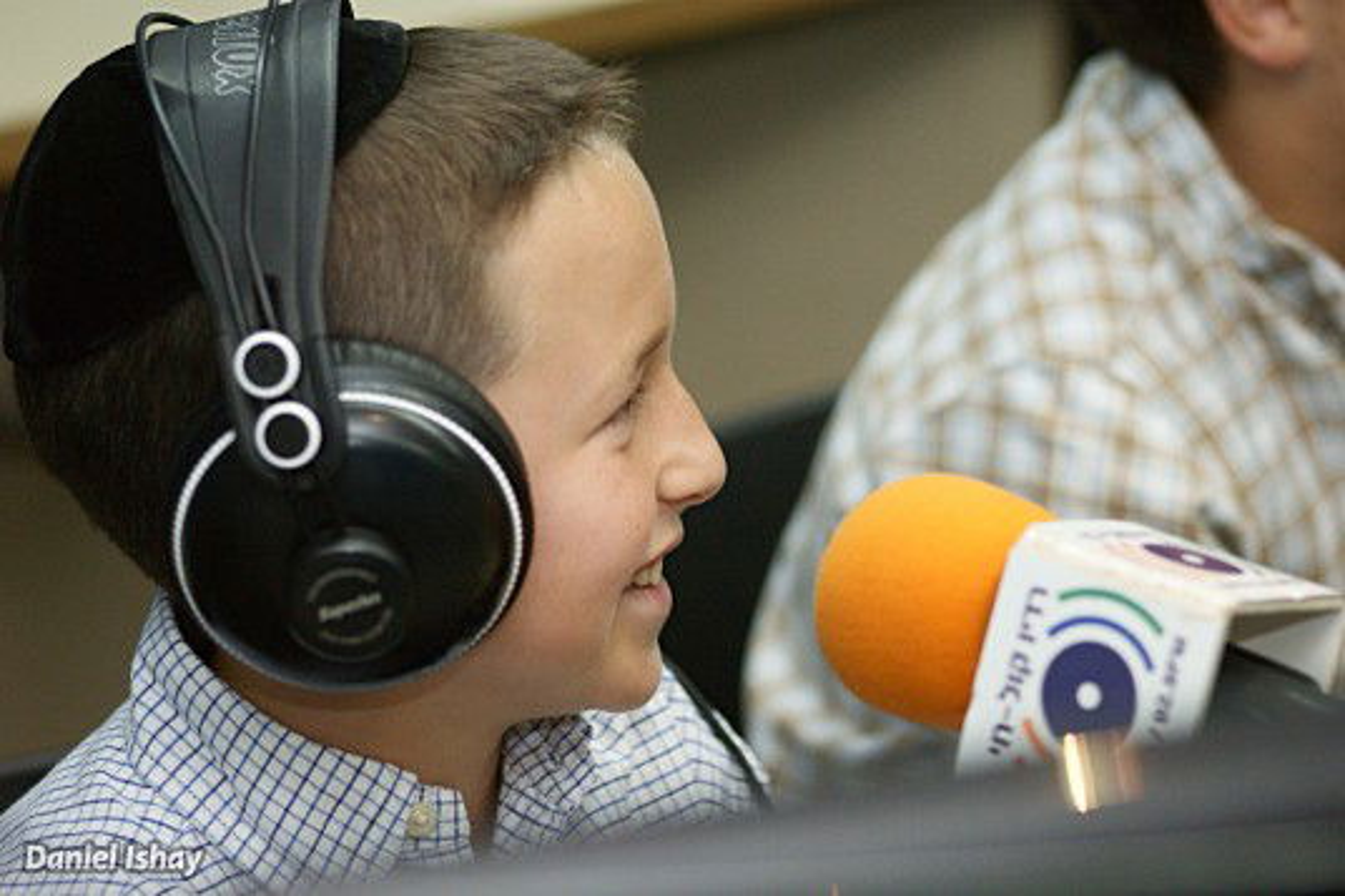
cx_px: 672
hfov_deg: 13.0
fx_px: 5882
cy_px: 448
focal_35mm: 158
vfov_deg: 8.7
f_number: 2.8
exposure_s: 1/125
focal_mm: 105
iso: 400
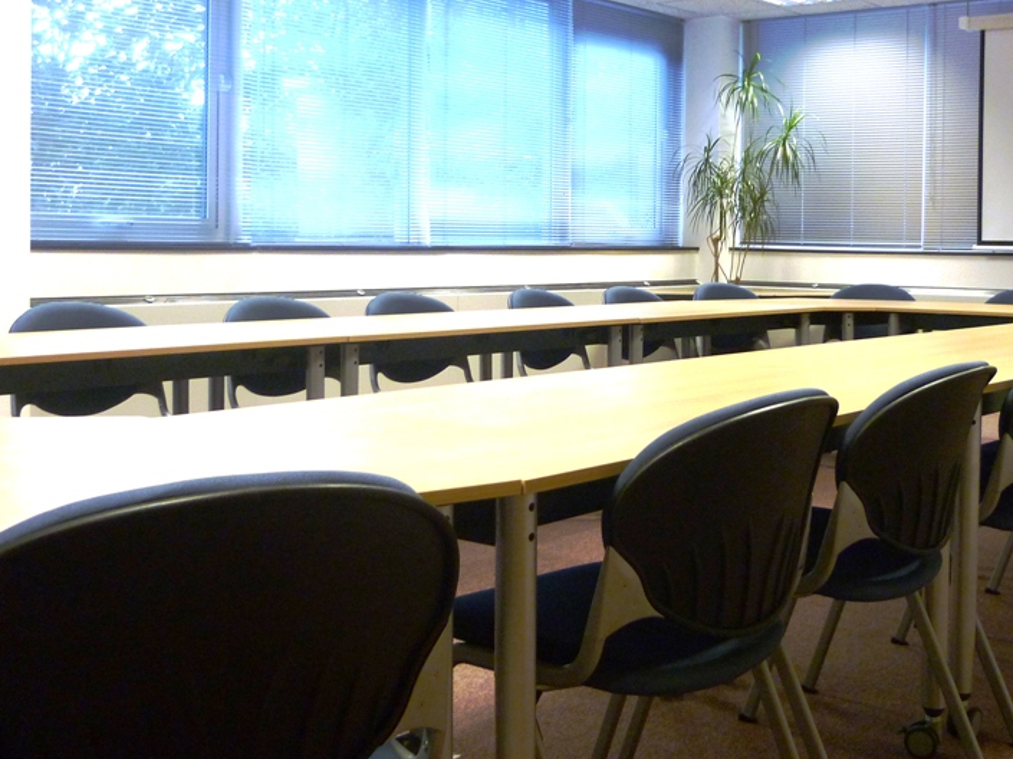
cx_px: 619
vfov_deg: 32.6
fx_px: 1287
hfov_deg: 42.7
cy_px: 269
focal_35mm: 44
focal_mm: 5.5
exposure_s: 1/30
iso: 250
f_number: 2.8
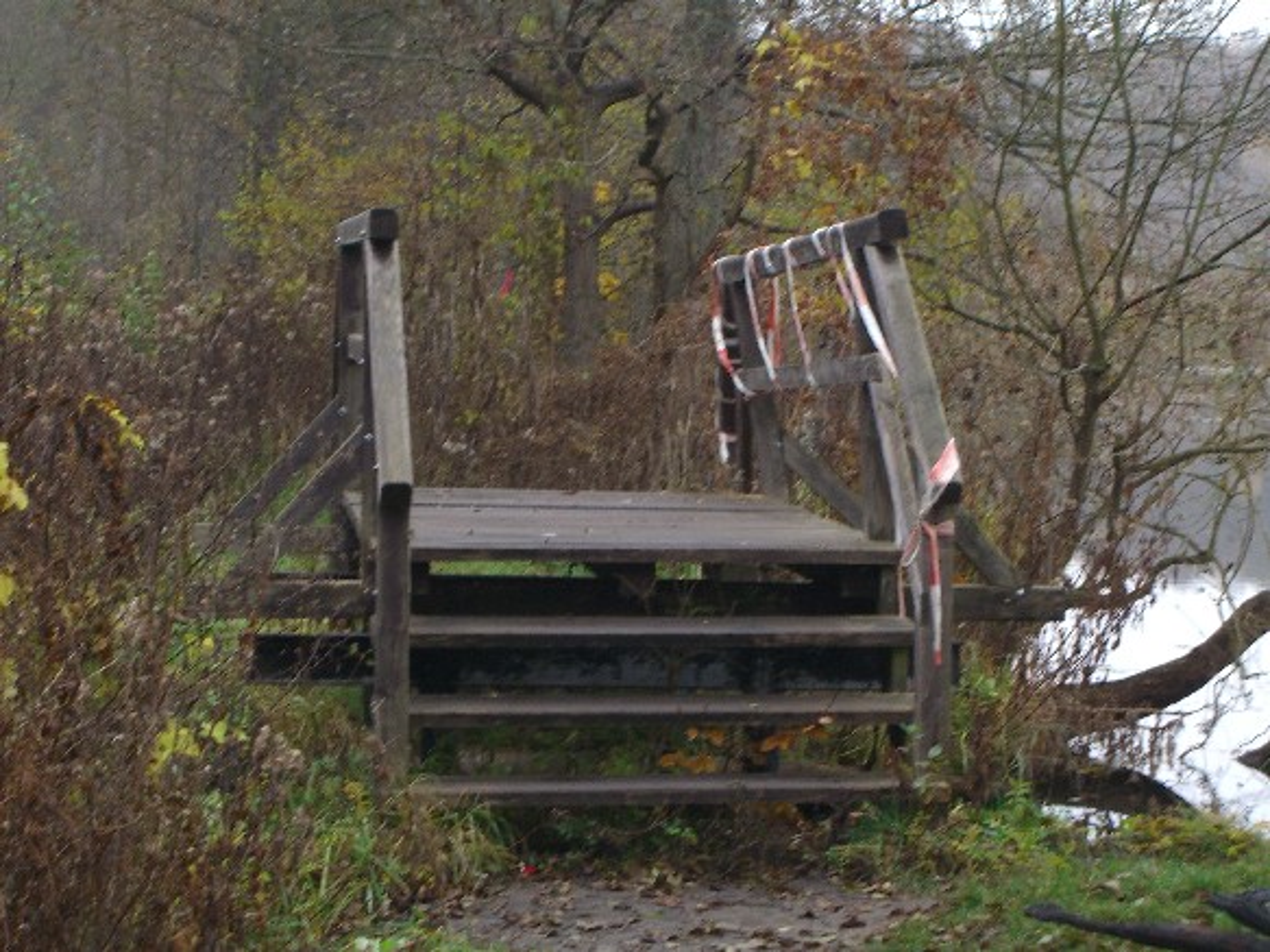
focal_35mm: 114
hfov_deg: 17.3
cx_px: 635
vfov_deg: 13.0
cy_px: 476
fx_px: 4182
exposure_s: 1/60
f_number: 5.1
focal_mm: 23.7
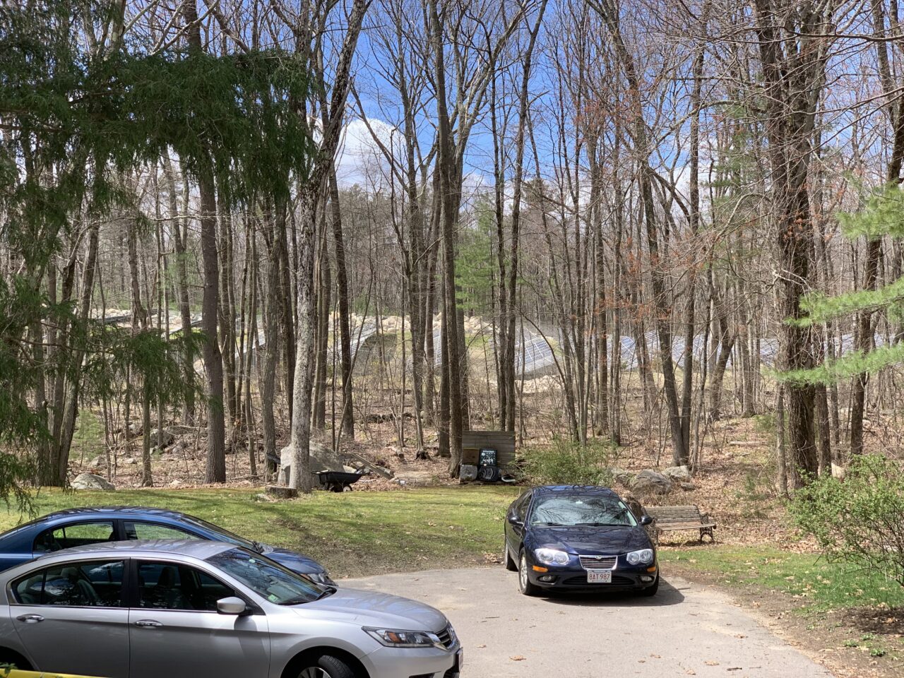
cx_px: 452
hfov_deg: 36.8
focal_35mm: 52
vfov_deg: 28.0
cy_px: 339
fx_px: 1358
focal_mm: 6
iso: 16
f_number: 2.4
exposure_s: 1/500
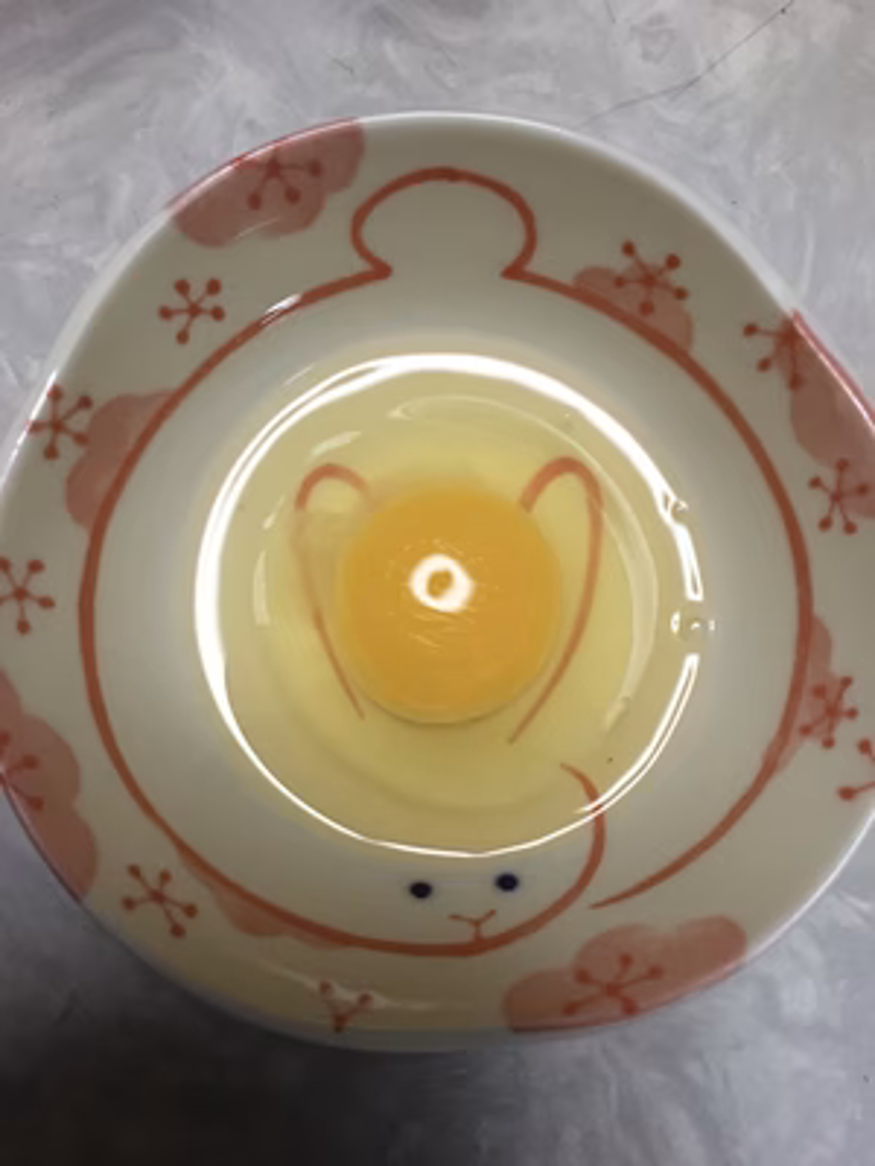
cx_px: 438
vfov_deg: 61.7
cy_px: 583
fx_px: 977
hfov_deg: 48.2
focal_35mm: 29
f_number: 2.2
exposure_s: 1/15
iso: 320
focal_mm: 4.15
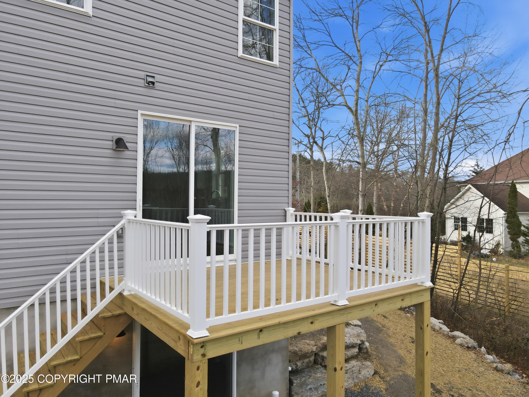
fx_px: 367
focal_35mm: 24
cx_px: 264
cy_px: 198
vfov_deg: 56.8
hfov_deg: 71.6
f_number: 2.8
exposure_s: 1/320
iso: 110
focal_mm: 4.5
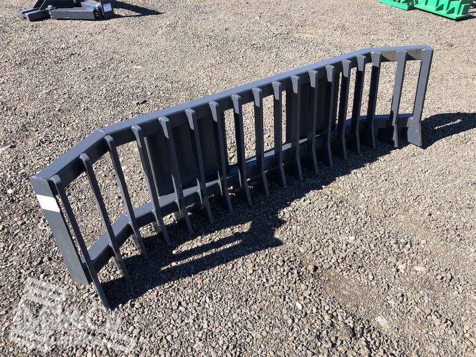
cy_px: 178
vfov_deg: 49.7
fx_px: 385
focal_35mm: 28
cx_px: 238
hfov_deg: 63.4
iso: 20
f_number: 1.8
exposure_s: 1/545
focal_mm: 3.99
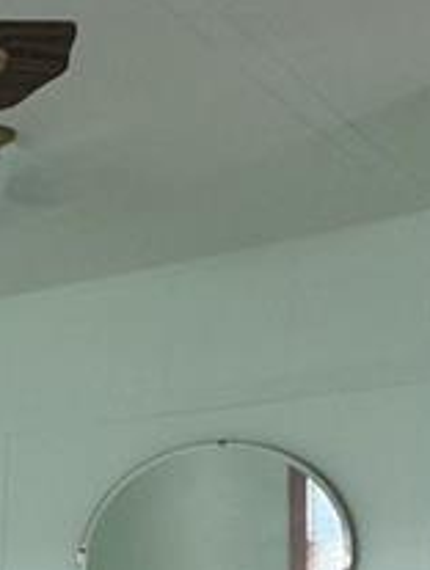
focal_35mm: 81
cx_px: -725
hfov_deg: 12.4
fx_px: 1337
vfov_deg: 21.9
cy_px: 719
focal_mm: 2.22
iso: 160
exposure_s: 1/99
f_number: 2.2
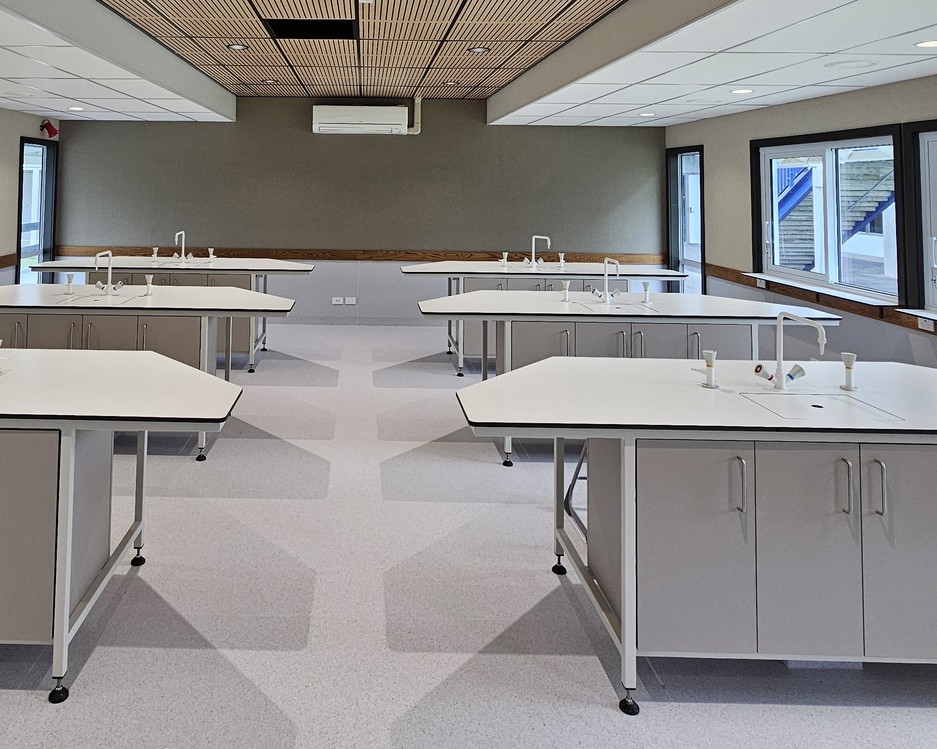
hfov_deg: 69.4
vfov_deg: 55.0
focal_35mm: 24
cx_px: 361
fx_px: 666
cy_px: 158
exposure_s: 1/100
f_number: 2.2
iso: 64
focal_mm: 2.2
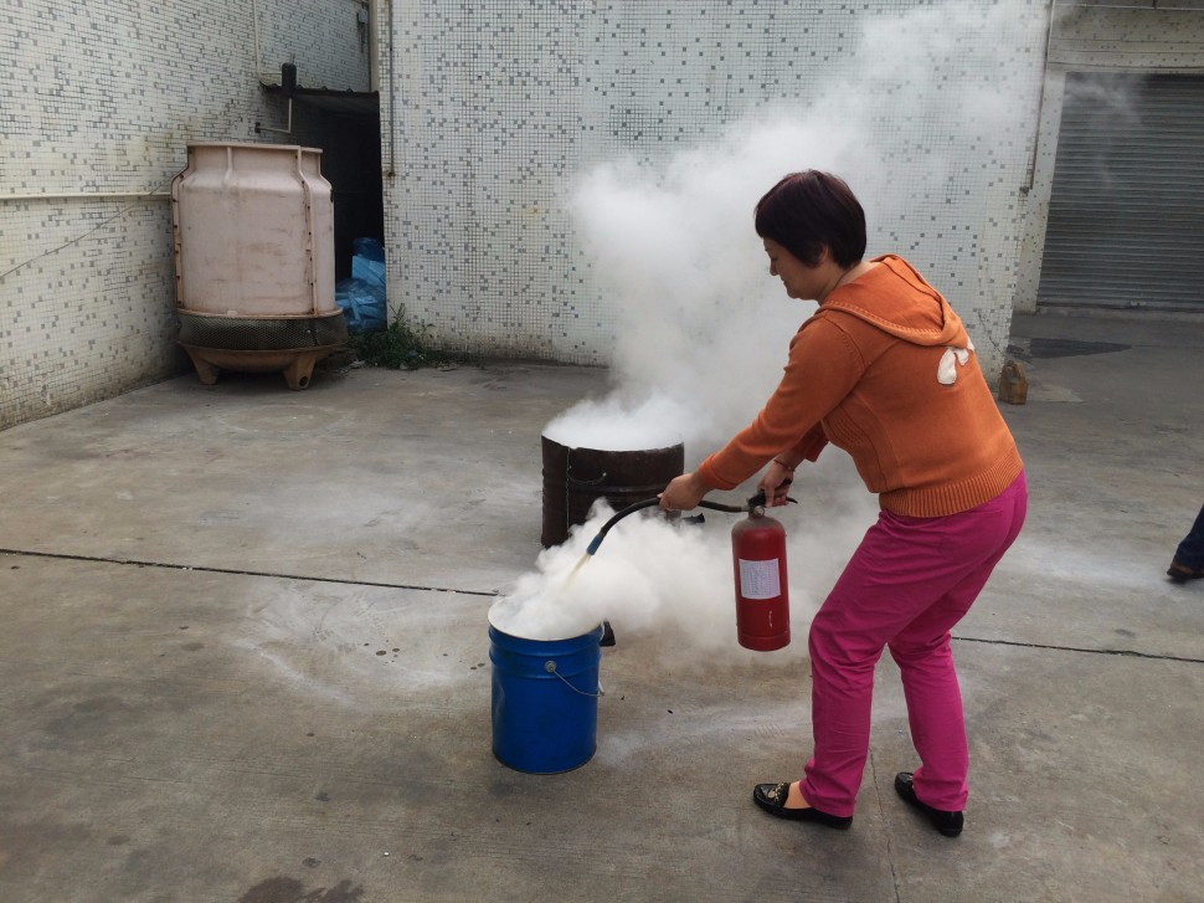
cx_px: 602
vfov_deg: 48.2
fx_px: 1008
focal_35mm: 29
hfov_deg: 61.7
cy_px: 452
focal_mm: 4.15
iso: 32
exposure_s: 1/107
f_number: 2.2
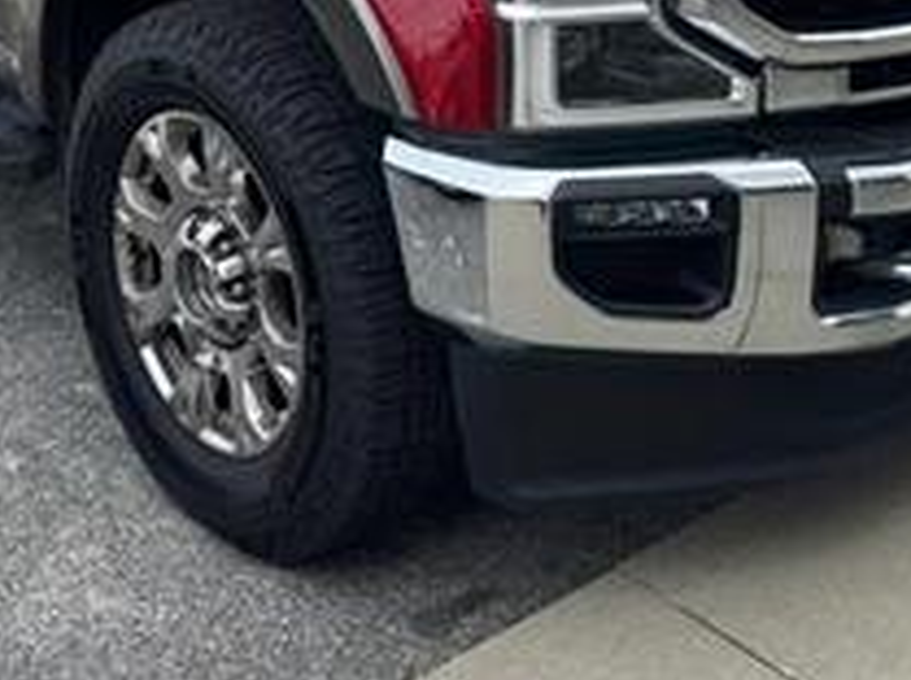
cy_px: -92
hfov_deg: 33.3
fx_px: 1524
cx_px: 453
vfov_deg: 23.4
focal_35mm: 58
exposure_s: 1/2415
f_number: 1.78
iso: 80
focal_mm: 6.76
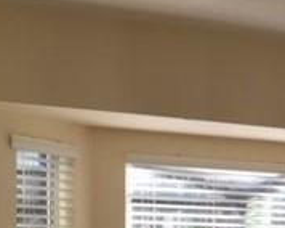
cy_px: 303
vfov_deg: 14.4
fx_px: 859
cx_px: 469
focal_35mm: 102
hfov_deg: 16.5
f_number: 2.2
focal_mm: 4.15
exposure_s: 1/149
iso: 32
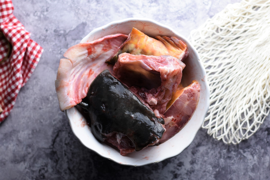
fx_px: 562
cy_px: 90
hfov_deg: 27.0
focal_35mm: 75
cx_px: 135
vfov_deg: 18.2
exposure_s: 1/100
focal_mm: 50
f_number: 2.2
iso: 100
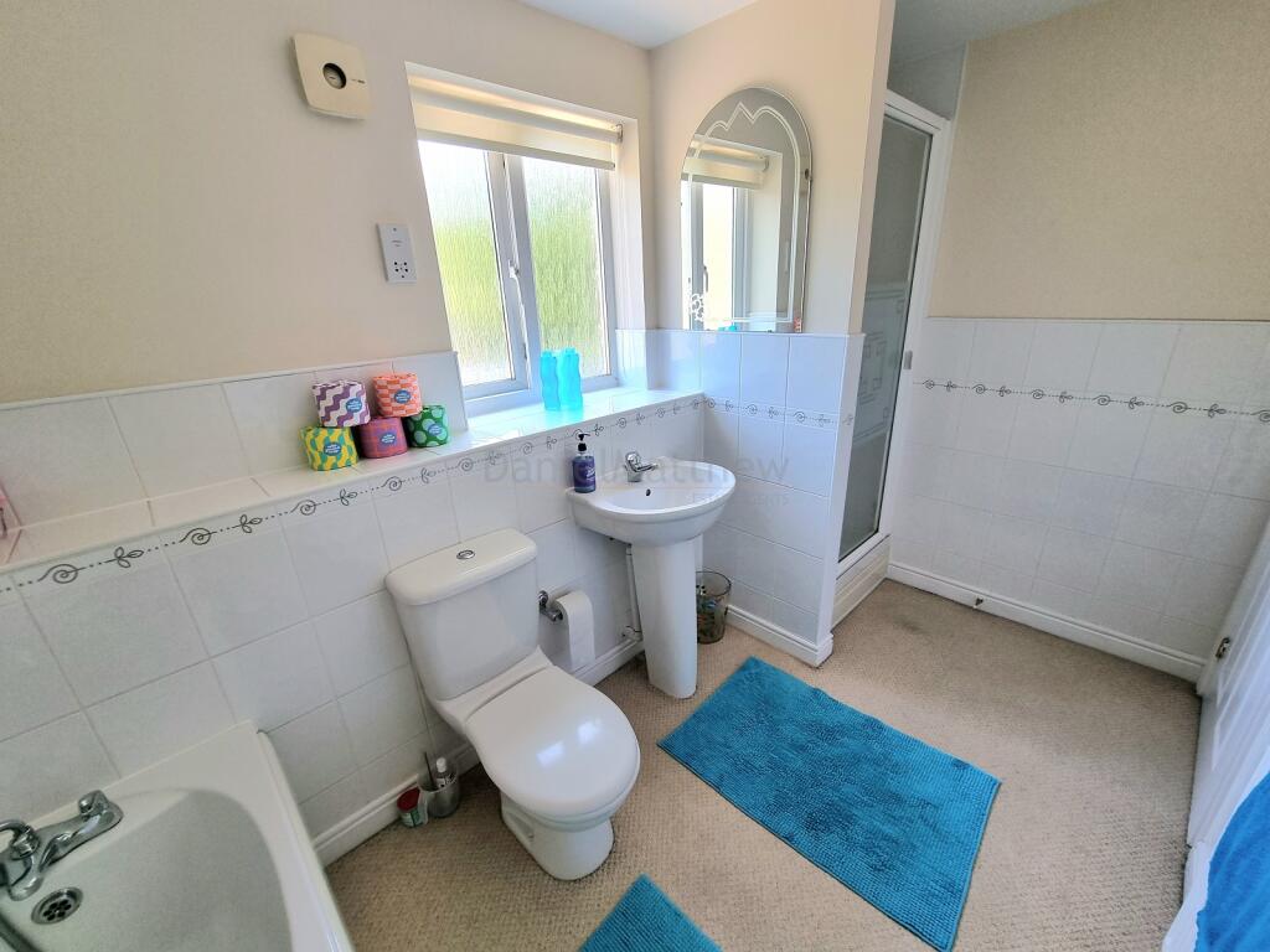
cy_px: 476
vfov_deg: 89.9
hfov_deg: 106.2
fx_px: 477
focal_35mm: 13
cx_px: 635
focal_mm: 2.2
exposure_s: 1/60.2
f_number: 2.2
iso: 50
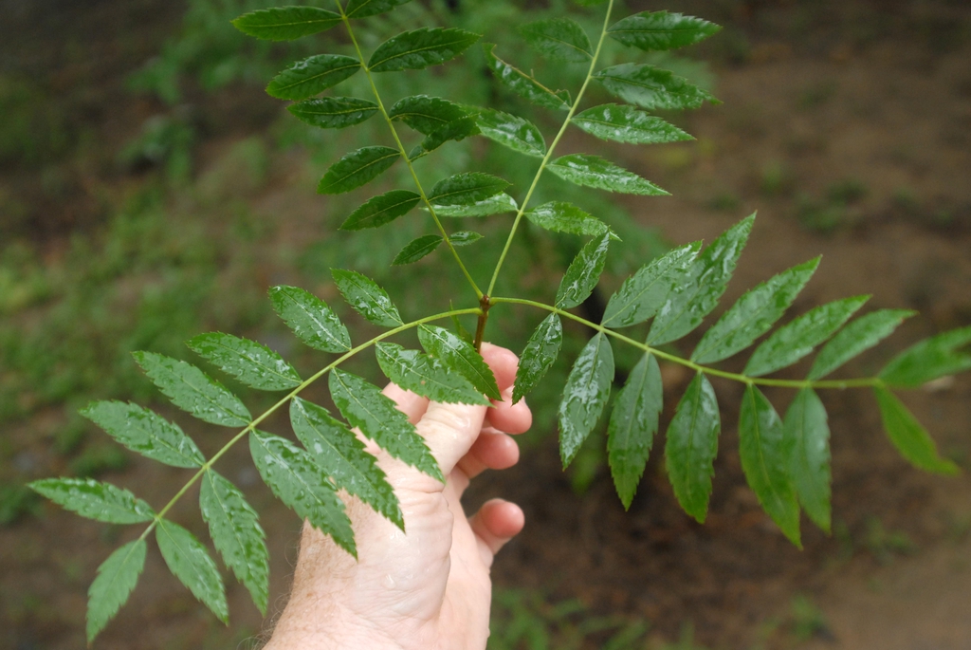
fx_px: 1134
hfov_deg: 46.4
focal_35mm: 42
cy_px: 325
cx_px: 486
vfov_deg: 32.0
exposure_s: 1/60
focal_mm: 28
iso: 400
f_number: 4
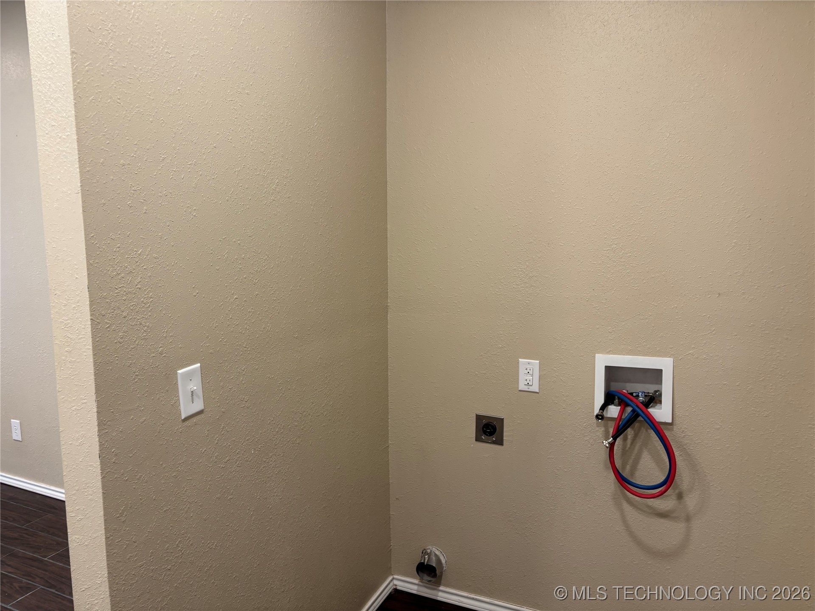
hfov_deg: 67.3
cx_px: 408
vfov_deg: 53.1
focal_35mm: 26
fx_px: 612
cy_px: 306
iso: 100
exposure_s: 1/60
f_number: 1.6
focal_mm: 5.96
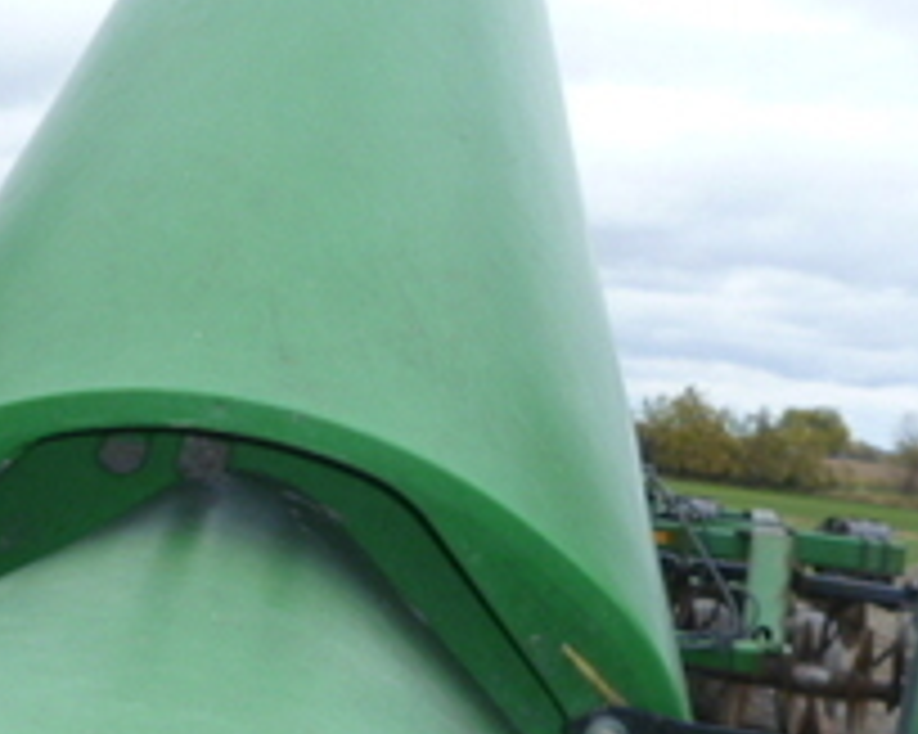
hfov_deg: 26.0
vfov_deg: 20.9
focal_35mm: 73
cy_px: 302
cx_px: 369
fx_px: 1982
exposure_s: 1/400
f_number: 2.8
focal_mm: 5
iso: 100
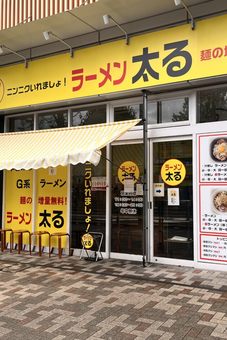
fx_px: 350
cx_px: 133
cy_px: 166
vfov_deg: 51.9
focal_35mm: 37
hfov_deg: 35.9
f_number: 1.6
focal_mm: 5.1
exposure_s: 1/696
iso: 50
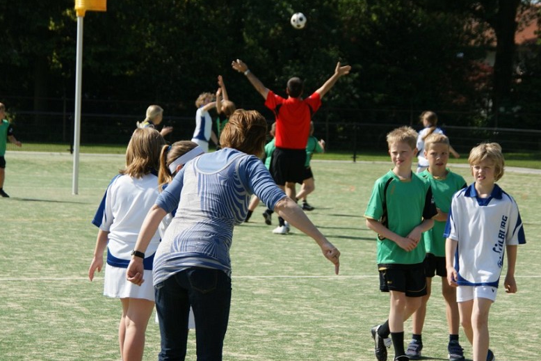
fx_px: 2218
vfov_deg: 9.3
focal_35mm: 148
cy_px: 183
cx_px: 265
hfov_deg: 13.9
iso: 100
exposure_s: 1/500
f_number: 6.3
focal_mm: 85
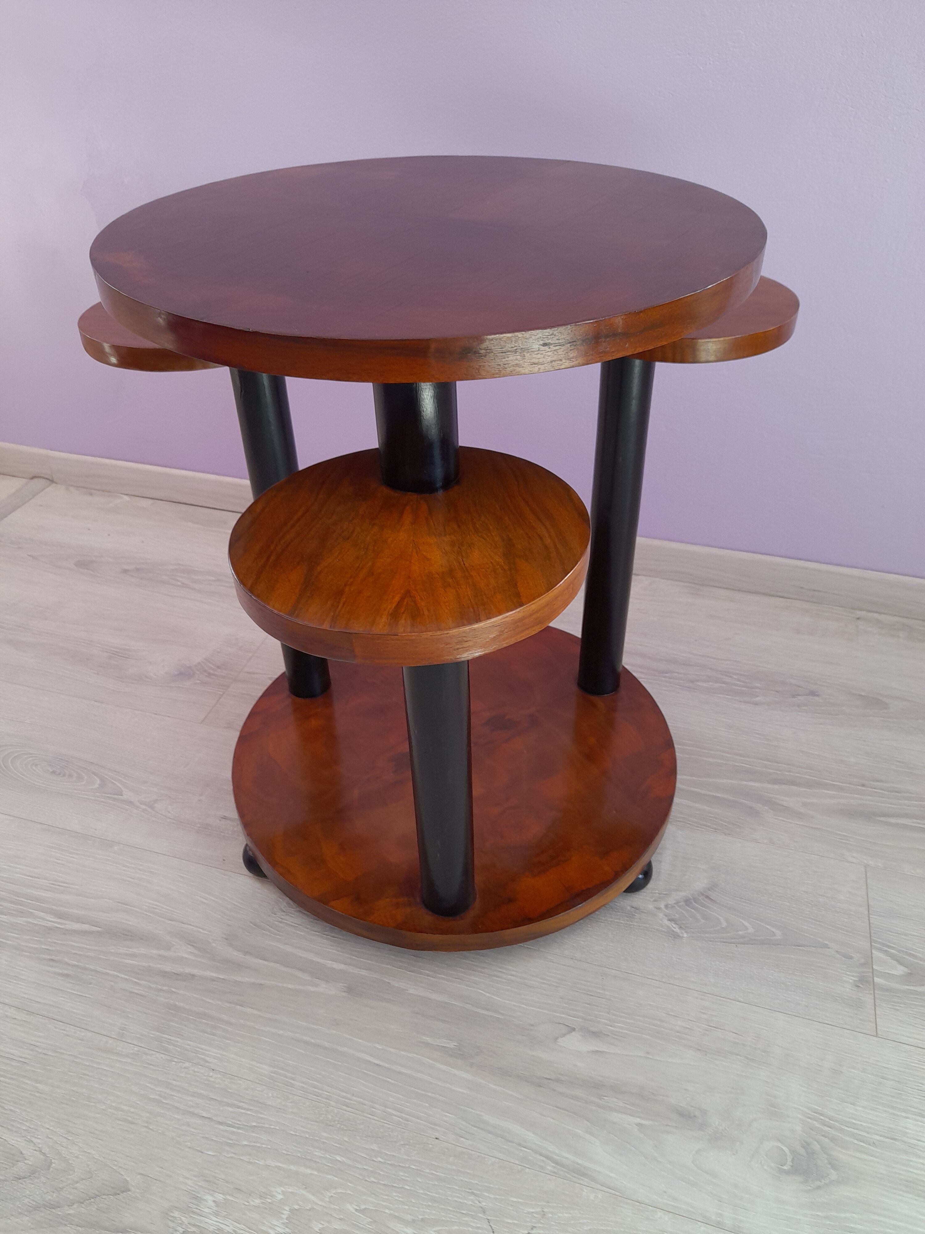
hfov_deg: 54.9
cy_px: 617
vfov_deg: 69.4
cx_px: 462
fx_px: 891
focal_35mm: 25
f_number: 2
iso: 100
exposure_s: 1/50
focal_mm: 4.6
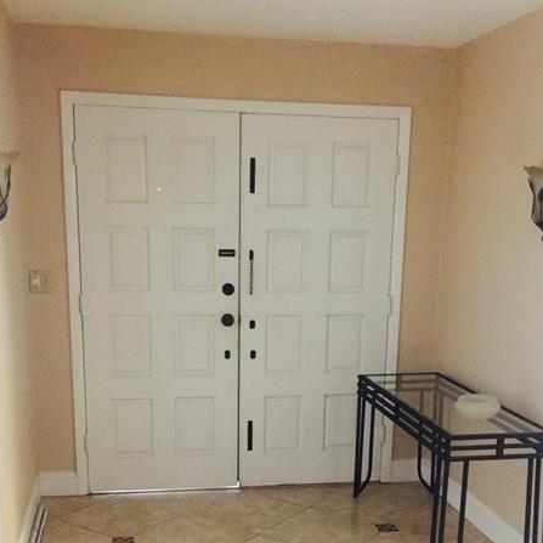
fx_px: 781
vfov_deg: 37.4
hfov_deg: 38.3
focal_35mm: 44
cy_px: 408
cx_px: 264
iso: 125
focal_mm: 4.15
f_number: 2.2
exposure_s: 1/4
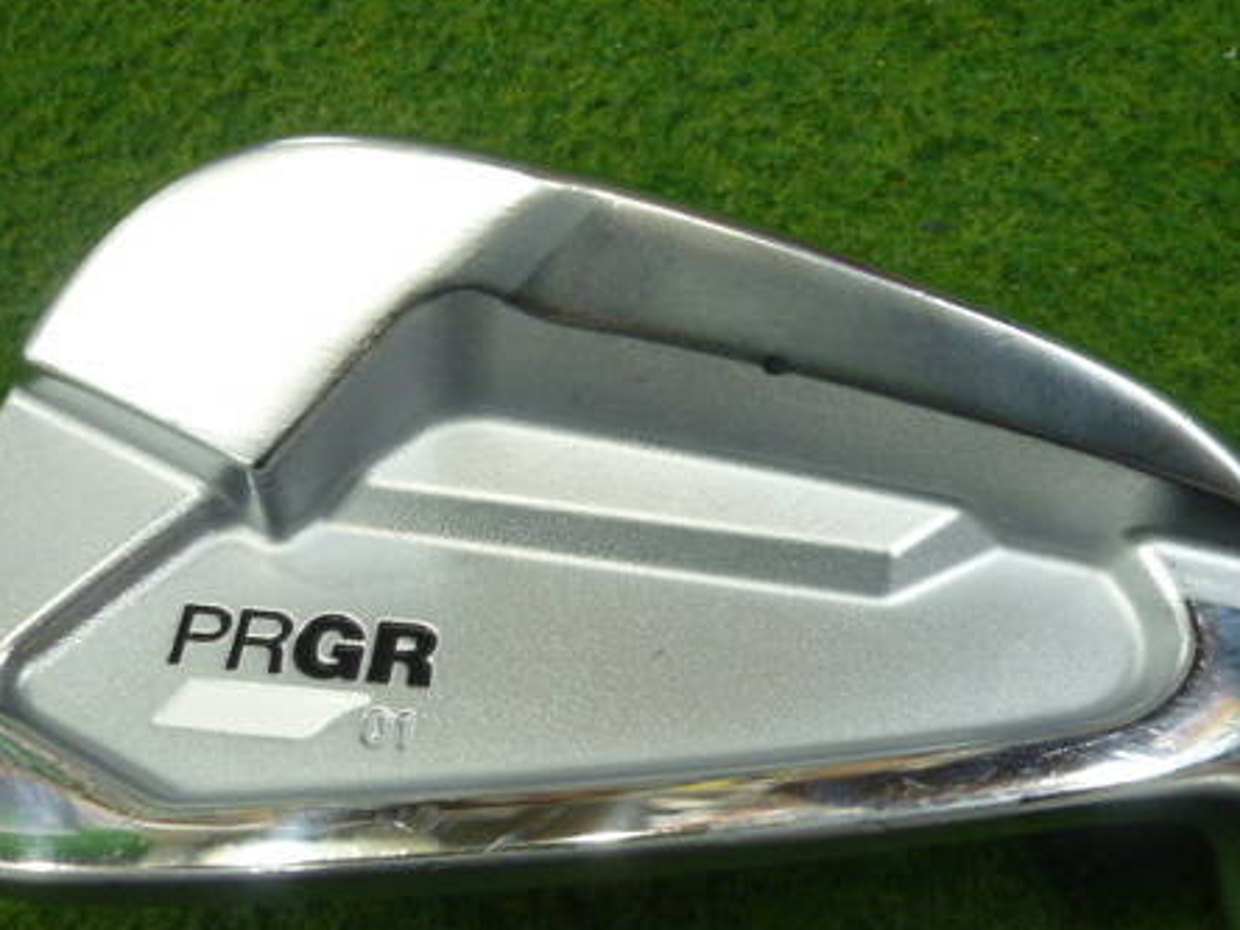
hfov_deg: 51.3
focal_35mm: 36
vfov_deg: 39.4
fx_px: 1290
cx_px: 640
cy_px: 584
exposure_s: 1/30
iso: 320
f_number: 2.8
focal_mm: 4.5
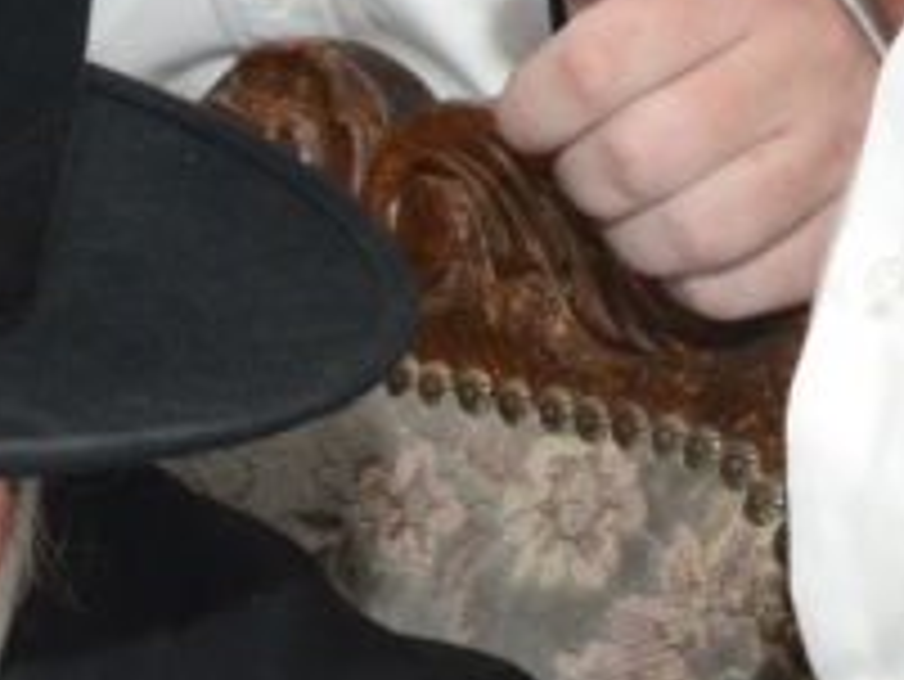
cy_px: 734
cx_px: -1007
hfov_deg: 10.2
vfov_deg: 8.4
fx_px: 4599
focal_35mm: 176
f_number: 7.1
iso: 1600
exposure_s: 1/200
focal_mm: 24
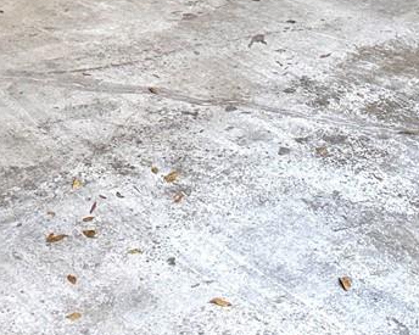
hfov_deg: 17.6
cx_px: 151
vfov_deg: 12.6
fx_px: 1351
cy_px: -301
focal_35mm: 109
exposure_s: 1/120
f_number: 1.78
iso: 125
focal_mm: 6.76
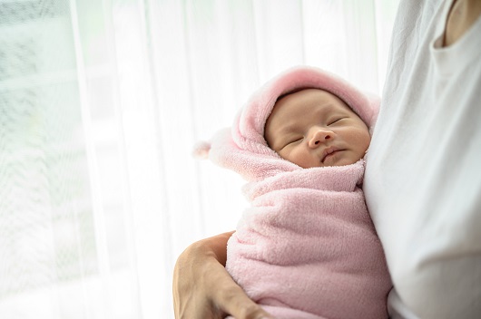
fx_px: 801
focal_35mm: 60
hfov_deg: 33.4
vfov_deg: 22.6
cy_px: 160
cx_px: 240
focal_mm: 60
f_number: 3
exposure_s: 1/320
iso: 320
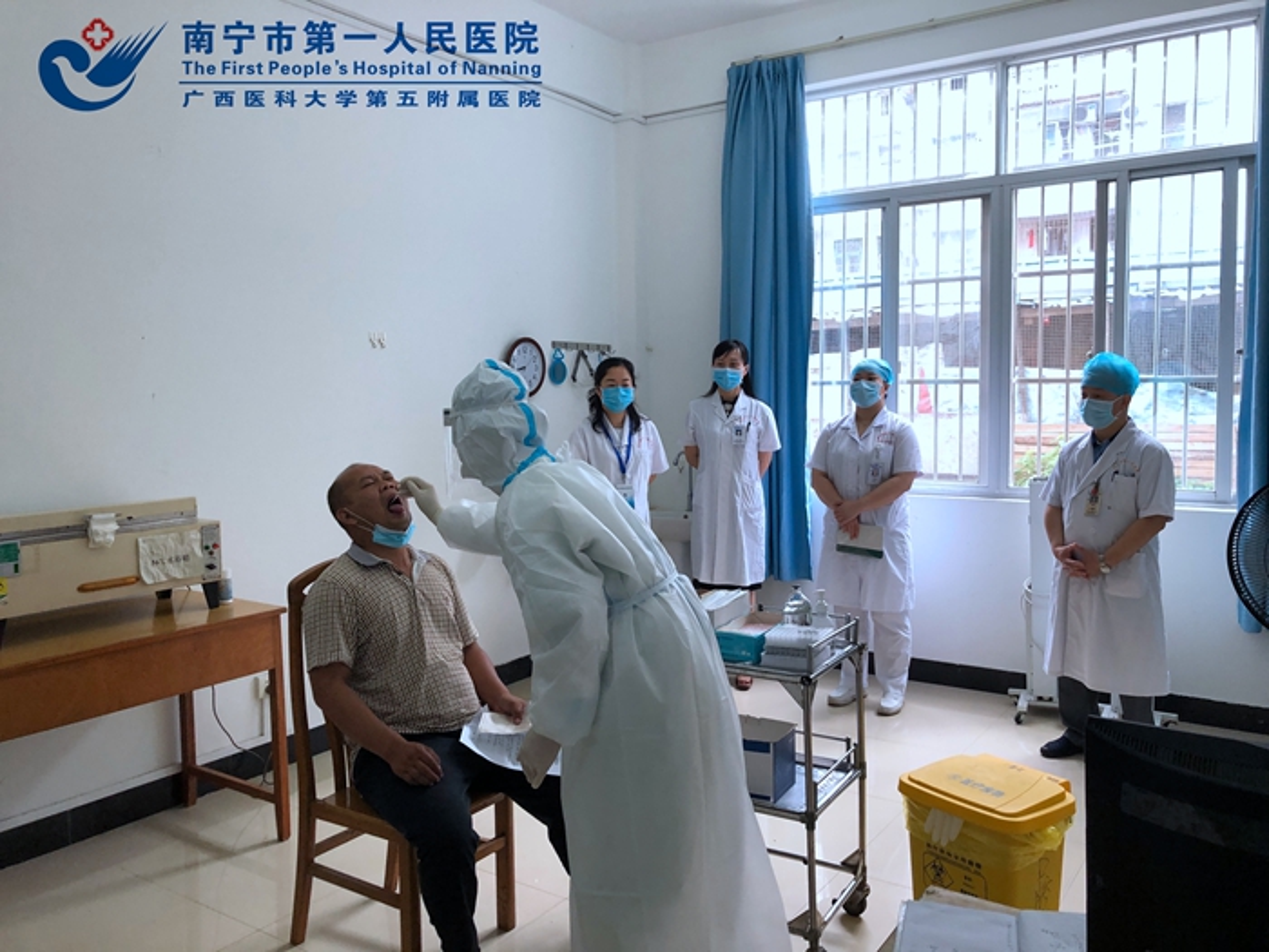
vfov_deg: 49.7
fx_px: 1026
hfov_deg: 63.4
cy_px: 476
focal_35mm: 28
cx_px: 634
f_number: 1.8
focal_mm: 3.99
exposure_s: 1/30
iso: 20
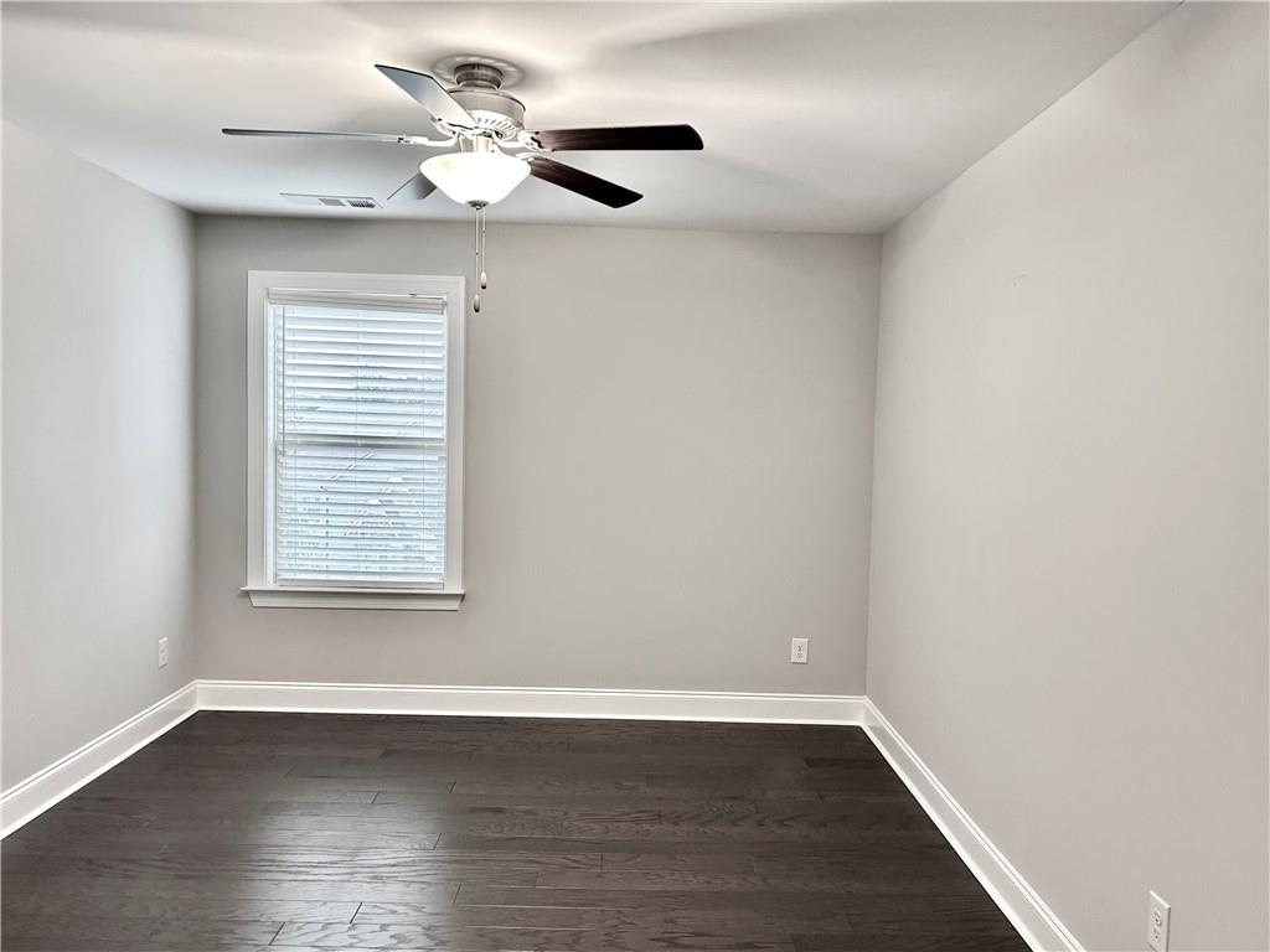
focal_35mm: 26
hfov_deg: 67.3
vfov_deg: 53.1
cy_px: 476
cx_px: 635
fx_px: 954
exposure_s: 1/60
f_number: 1.5
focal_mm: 5.7
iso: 125
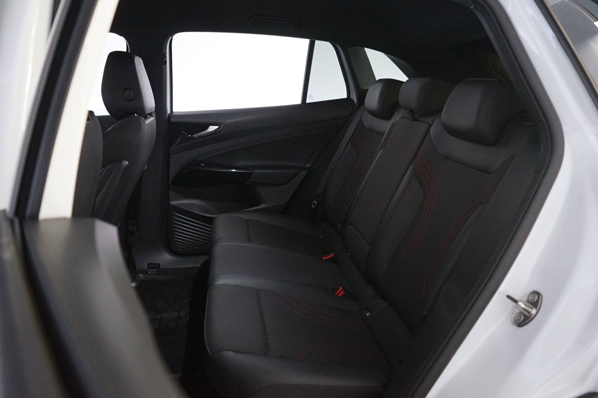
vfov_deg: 46.4
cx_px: 299
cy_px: 199
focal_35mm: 28
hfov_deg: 65.5
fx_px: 465
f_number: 3.5
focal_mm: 28
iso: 4000
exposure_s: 1/20
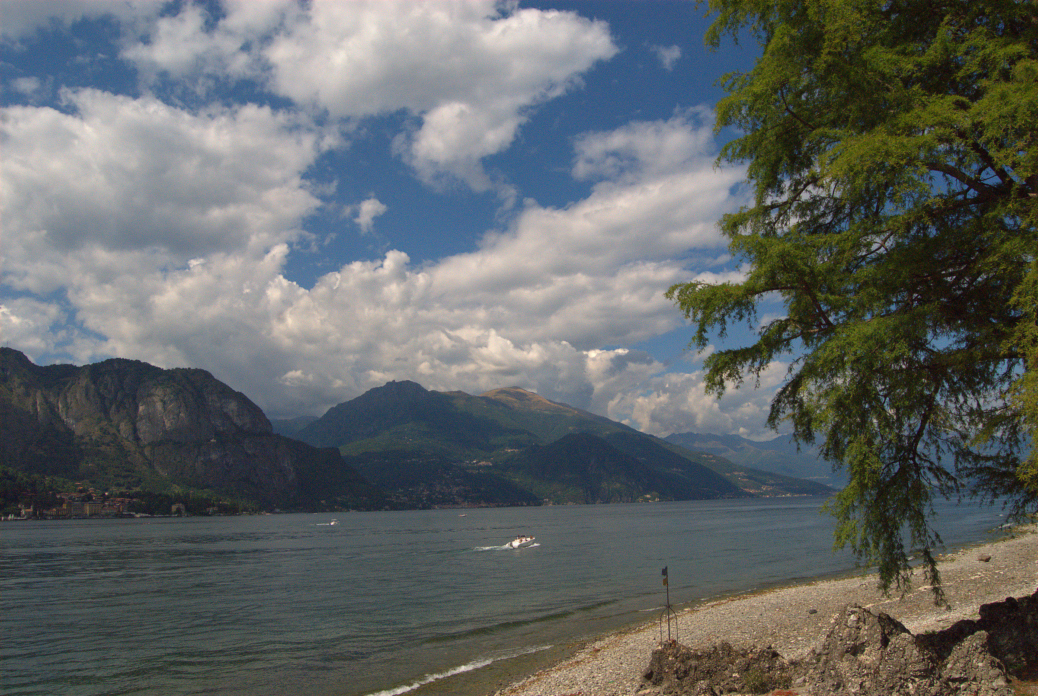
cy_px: 348
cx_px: 519
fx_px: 780
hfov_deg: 67.3
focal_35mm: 27
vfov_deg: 48.1
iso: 800
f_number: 11
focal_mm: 18
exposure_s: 1/1250
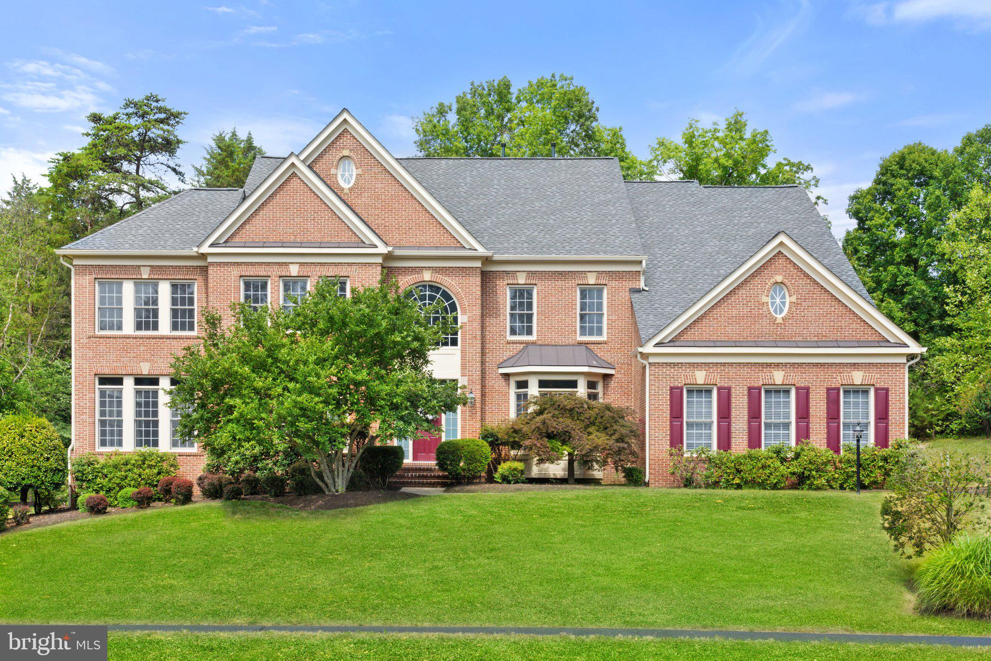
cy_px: 330
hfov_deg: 45.4
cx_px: 496
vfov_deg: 31.2
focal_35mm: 43
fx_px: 1184
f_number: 14
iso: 200
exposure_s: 1/125
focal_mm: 43
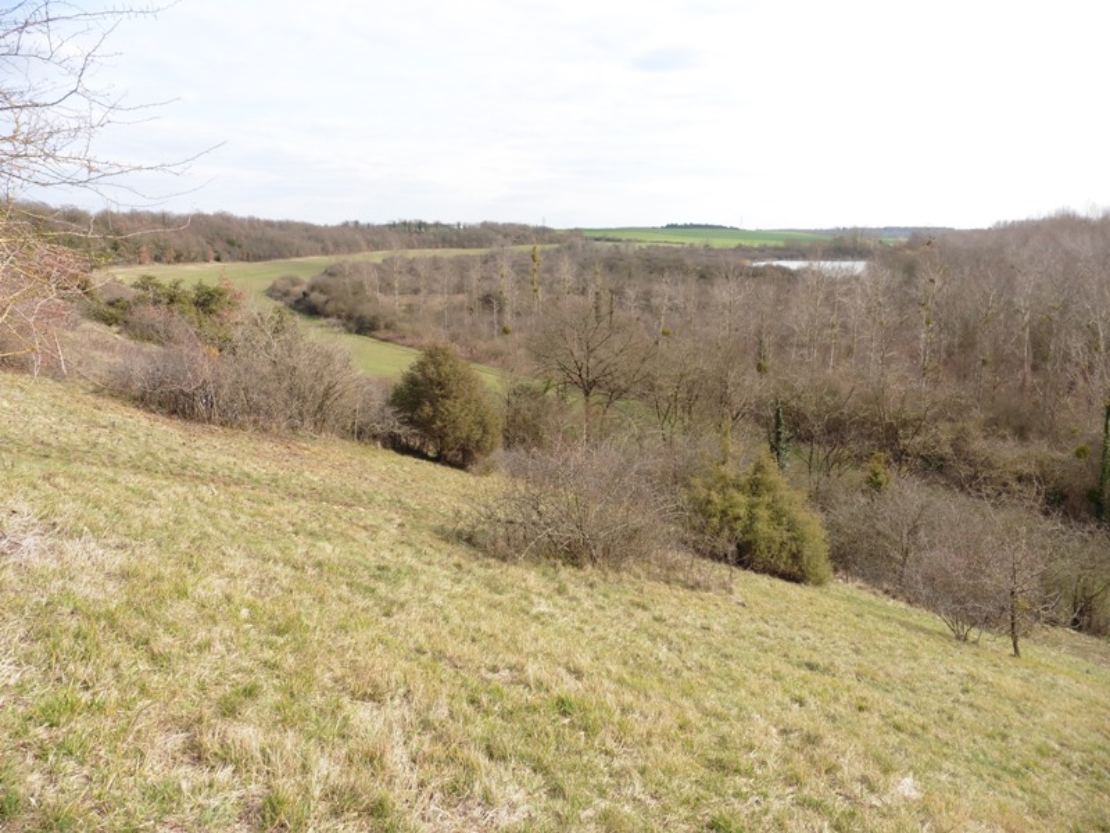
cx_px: 555
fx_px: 770
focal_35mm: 24
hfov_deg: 71.6
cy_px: 416
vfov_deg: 56.8
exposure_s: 1/640
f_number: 3.3
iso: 100
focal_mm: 4.3
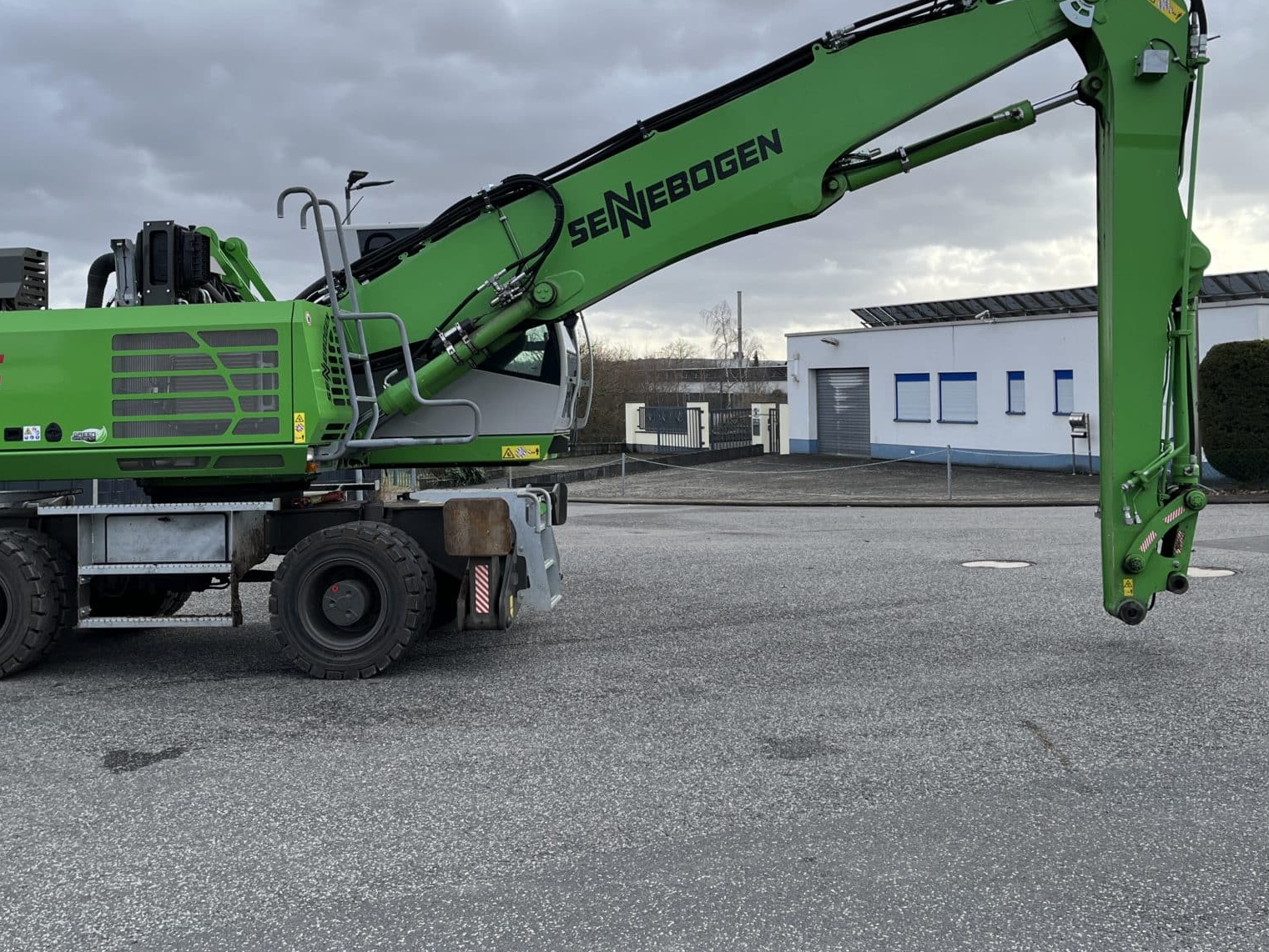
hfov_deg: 52.6
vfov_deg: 40.4
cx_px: 585
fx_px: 1283
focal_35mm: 35
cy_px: 356
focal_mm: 5.1
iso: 50
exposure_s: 1/1151
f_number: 1.6
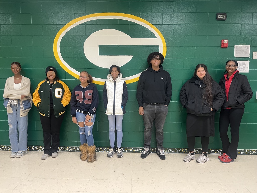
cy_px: 96
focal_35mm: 26
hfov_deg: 67.3
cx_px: 128
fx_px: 193
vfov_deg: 53.1
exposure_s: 1/60
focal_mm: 5.1
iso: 250
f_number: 1.6
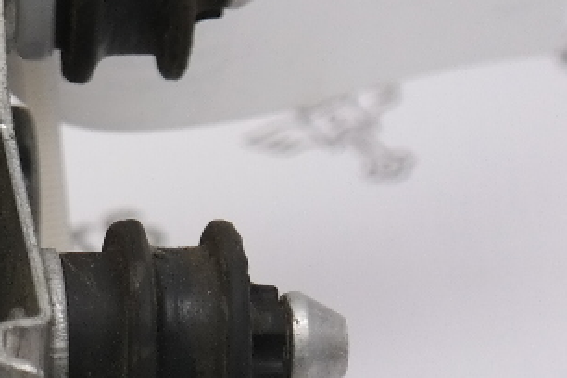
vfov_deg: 4.0
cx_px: -528
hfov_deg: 5.9
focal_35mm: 344
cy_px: 508
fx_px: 5418
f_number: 5
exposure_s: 1/60
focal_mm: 40
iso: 200
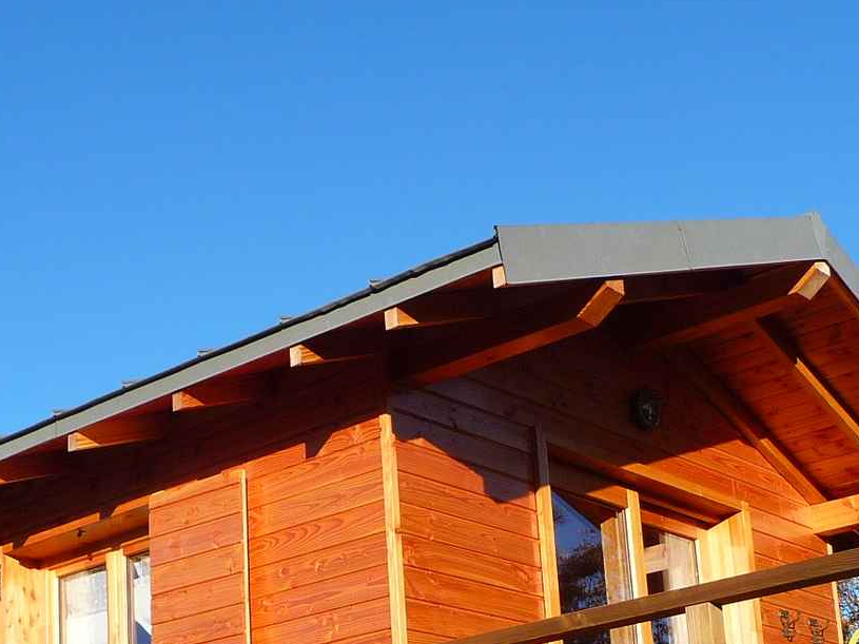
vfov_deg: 21.6
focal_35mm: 66
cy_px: 608
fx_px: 1638
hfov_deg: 29.4
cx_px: 366
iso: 100
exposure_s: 1/640
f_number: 3.3
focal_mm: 4.7
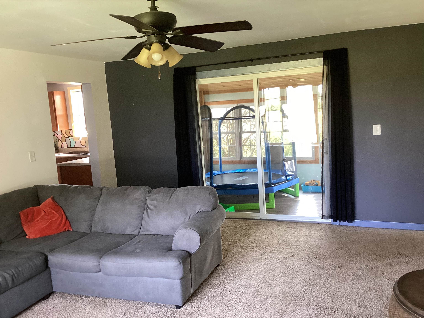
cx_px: 212
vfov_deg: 45.4
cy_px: 159
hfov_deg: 58.4
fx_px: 380
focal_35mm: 31
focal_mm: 3.3
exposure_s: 1/50
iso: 200
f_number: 2.4
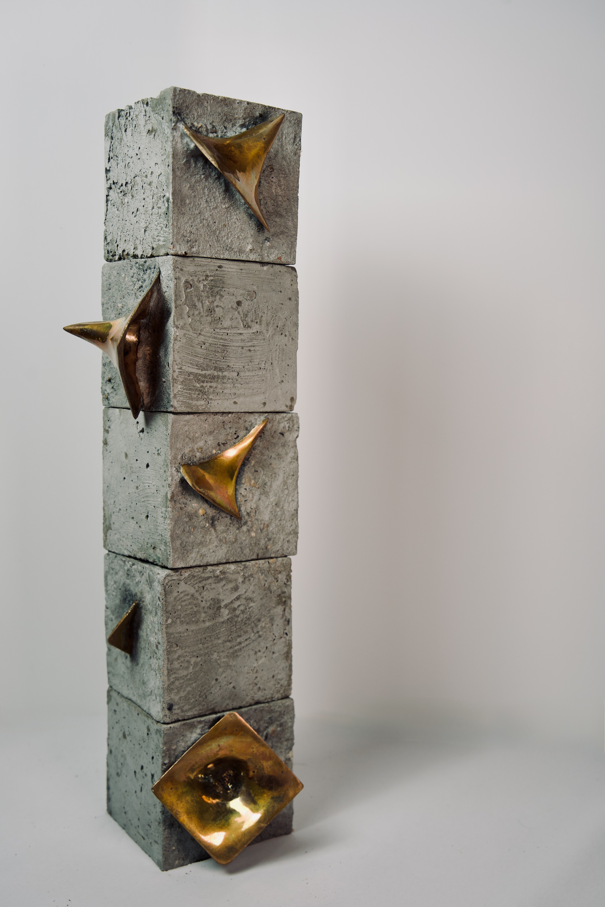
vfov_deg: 48.5
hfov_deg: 33.4
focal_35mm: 40
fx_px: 1008
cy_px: 454
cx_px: 302
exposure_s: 1/100
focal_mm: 40
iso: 400
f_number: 5.6
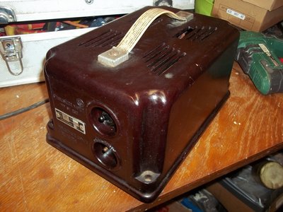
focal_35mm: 32
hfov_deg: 56.8
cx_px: 142
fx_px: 262
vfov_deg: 44.2
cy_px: 106
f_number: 2.9
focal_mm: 5.7
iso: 80
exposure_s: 1/30
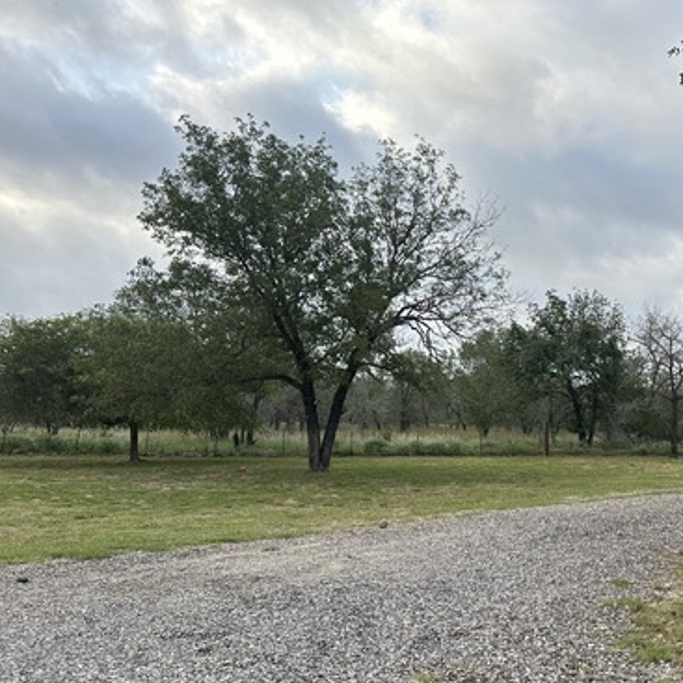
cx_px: 545
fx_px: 826
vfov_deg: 44.8
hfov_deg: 42.9
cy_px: 398
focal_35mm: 37
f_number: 1.78
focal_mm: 6.86
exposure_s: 1/1541
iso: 80
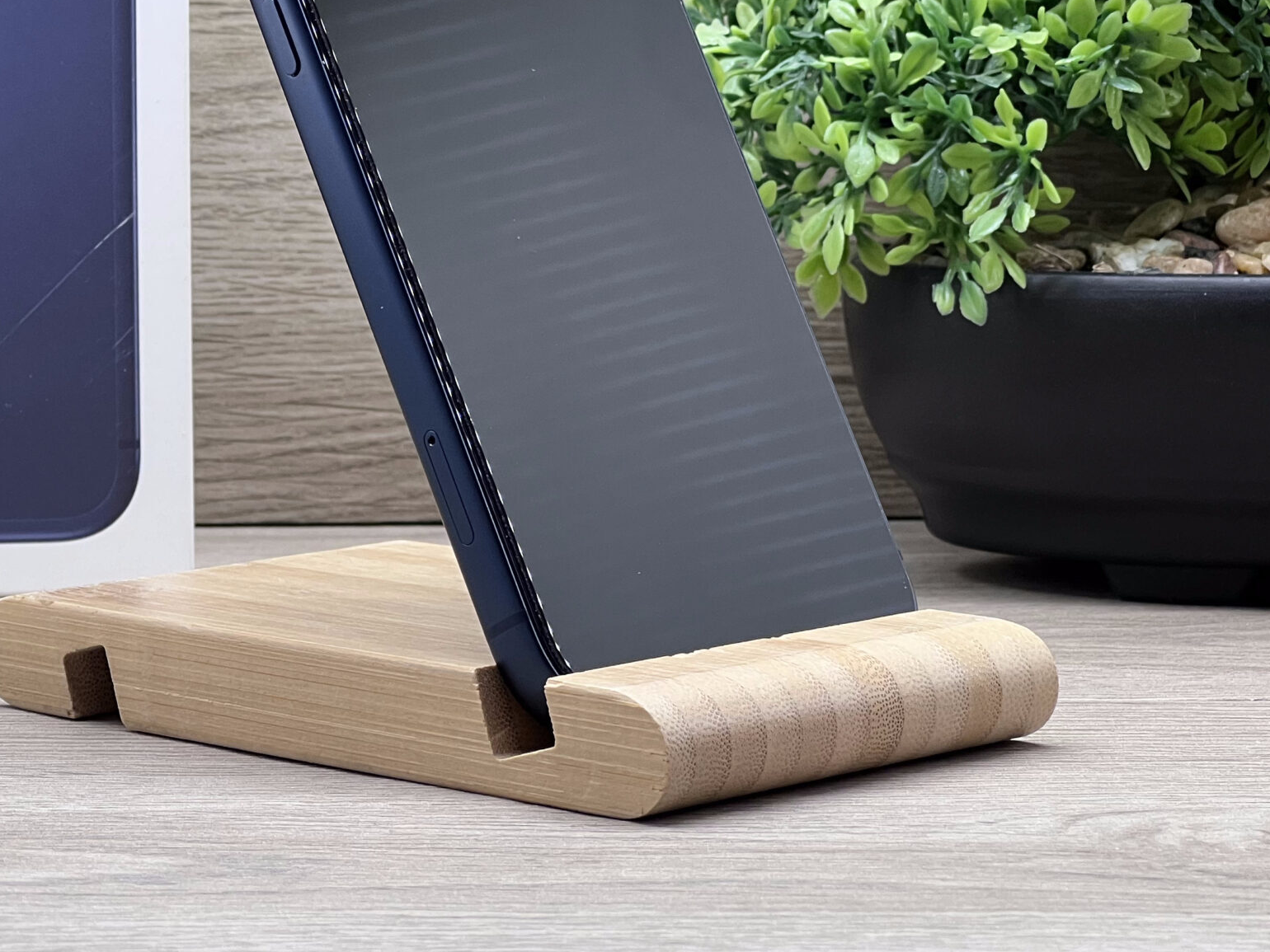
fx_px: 4696
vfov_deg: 11.6
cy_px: 246
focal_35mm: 128
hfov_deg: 15.3
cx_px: 336
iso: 100
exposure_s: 1/100
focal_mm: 9
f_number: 2.8
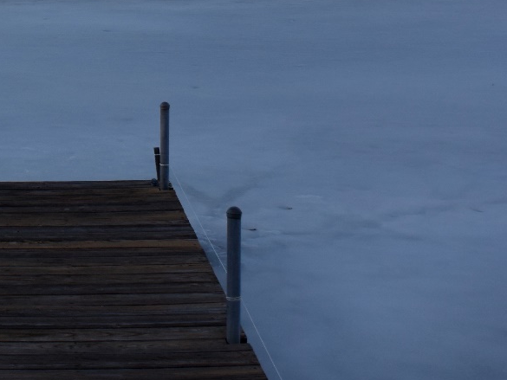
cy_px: -35
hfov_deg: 26.1
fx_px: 1040
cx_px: 9
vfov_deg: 19.8
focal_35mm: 71
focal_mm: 10
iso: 160
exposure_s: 1/800
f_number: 3.5
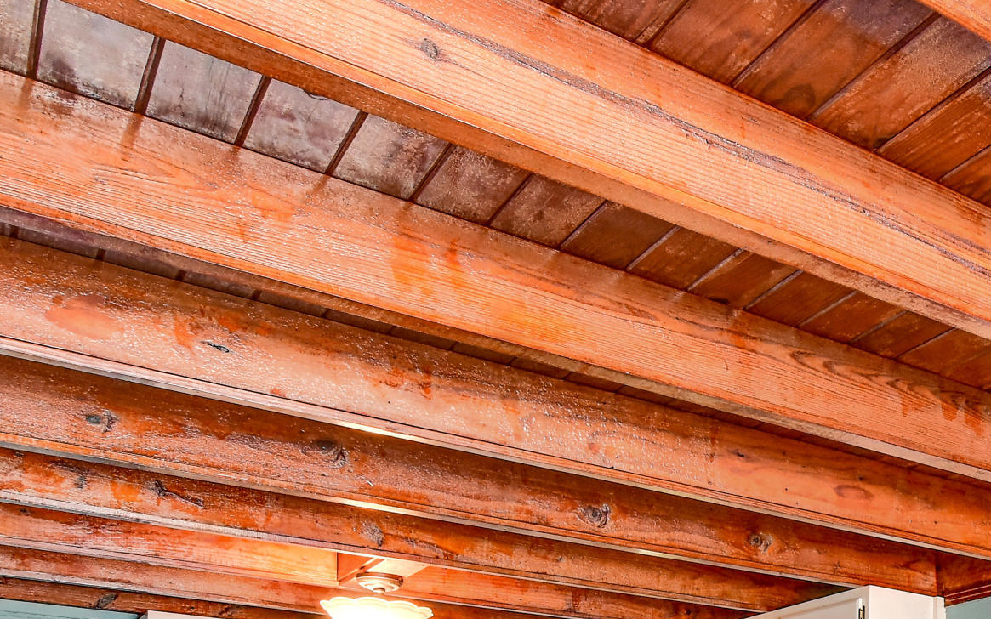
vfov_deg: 24.9
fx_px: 1170
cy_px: 846
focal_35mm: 43
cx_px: 977
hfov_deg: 40.6
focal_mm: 11
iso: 200
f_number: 8
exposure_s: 1/13
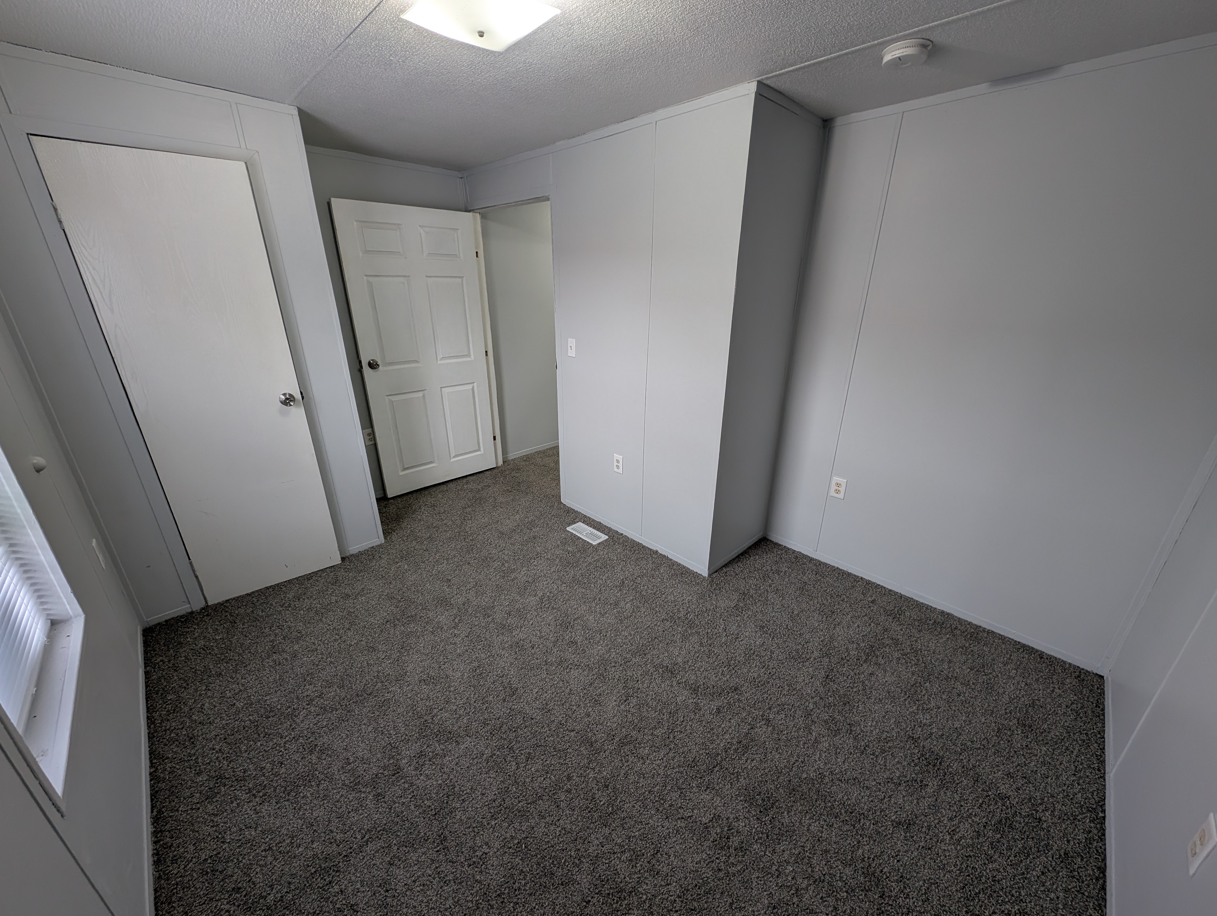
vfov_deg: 94.6
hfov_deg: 110.5
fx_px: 422
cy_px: 458
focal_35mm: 12
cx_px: 608
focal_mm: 2.23
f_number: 1.95
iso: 51
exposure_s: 1/60
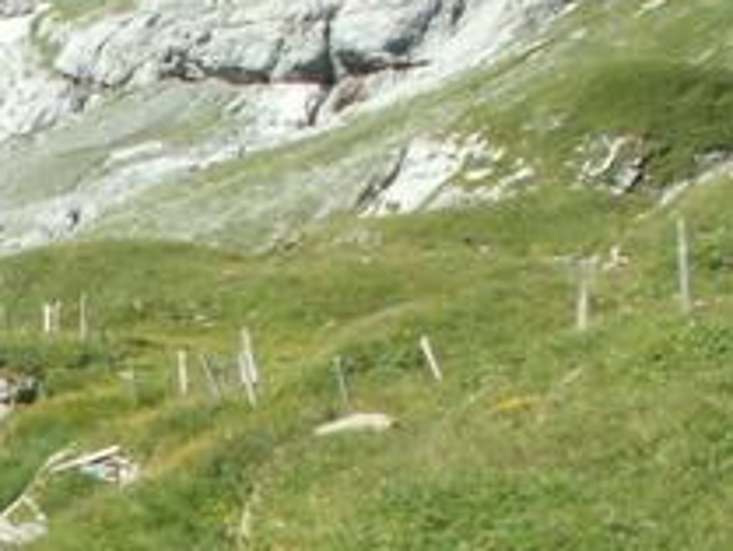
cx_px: -231
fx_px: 2267
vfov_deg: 13.3
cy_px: 748
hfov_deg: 17.2
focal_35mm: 107
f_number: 5.6
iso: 50
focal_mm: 5.86
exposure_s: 1/125
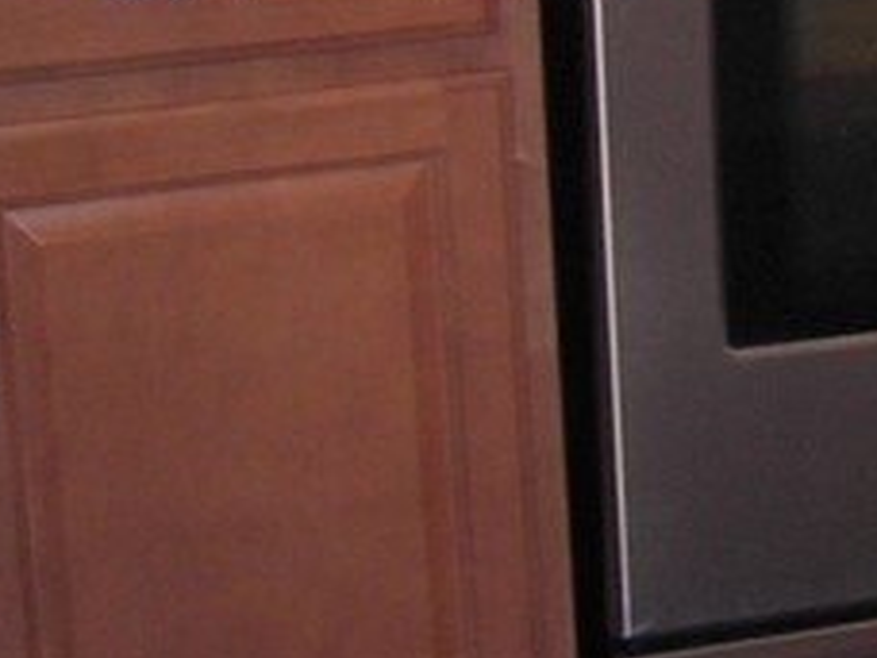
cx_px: 1769
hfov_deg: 10.6
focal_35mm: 171
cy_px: -242
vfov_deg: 8.5
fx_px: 4332
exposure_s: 1/60.1
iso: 107
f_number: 3.2
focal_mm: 6.3
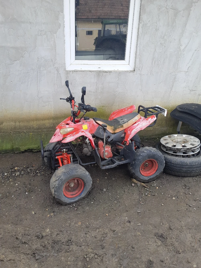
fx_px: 201
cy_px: 134
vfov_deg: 67.3
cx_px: 100
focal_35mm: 26
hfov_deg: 53.1
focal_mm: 3.93
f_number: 1.7
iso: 40
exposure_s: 1/192
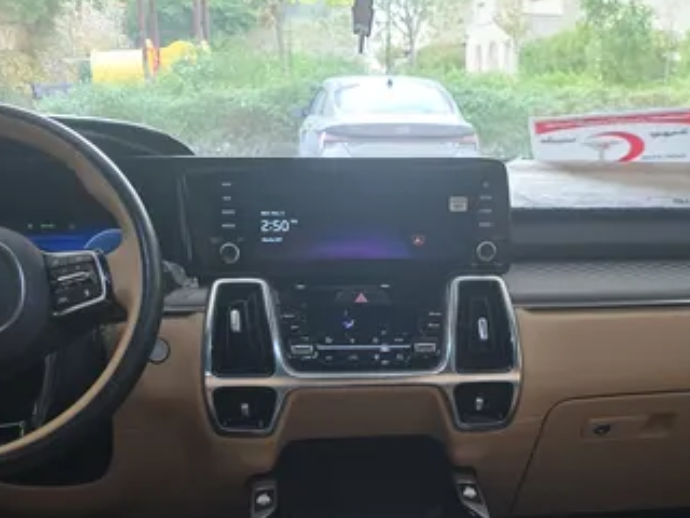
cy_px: 462
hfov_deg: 41.1
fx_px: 917
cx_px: 403
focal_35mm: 46
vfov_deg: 30.2
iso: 320
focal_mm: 6.3
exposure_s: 1/120
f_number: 1.7
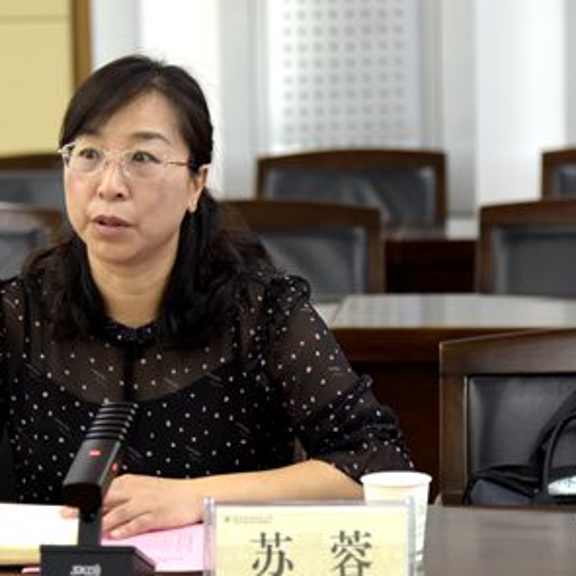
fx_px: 2993
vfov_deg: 11.0
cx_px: 141
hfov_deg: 11.0
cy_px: 232
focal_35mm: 159
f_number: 4
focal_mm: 92
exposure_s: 1/100
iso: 1100
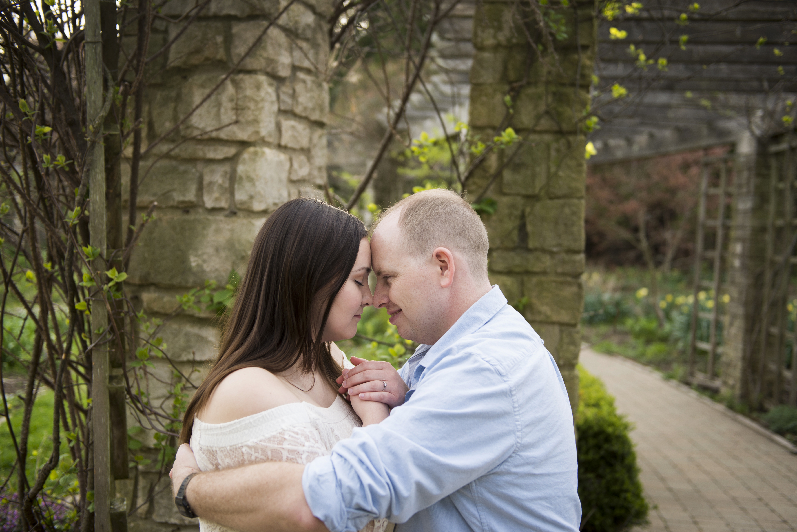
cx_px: 398
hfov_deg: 48.4
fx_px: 886
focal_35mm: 40
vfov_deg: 33.4
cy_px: 266
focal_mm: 40
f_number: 2.8
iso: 125
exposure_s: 1/250
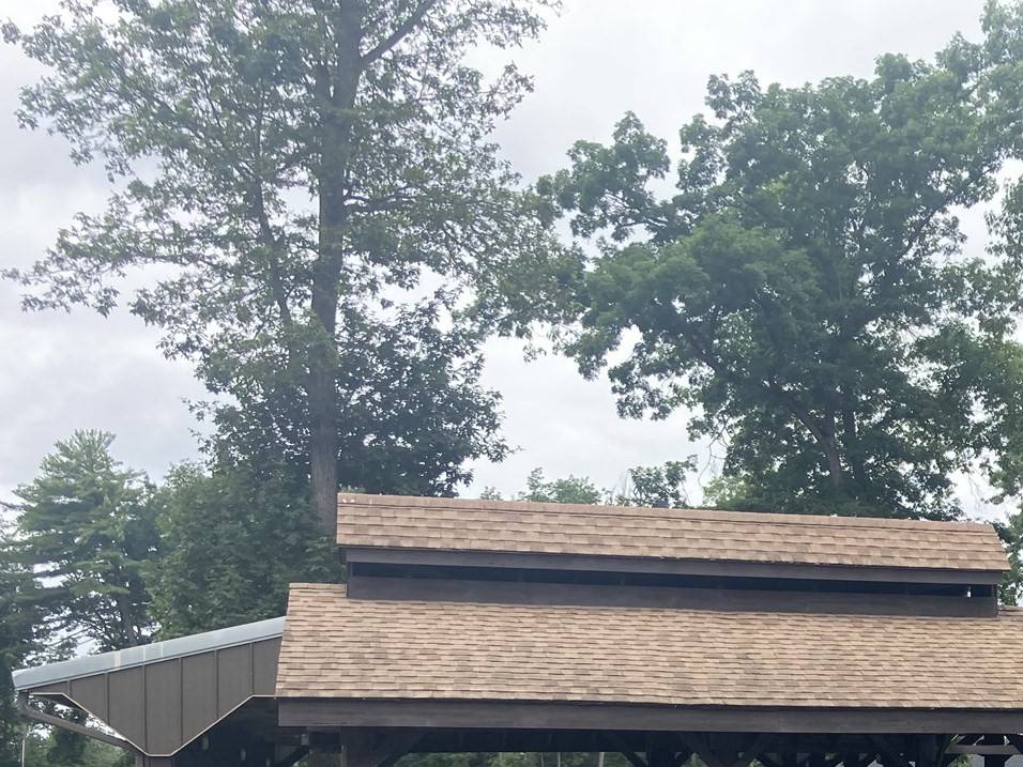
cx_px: 1019
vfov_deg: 23.1
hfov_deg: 30.0
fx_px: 1773
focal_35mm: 60
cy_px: 820
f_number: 1.8
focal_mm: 3.99
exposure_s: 1/405
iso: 20
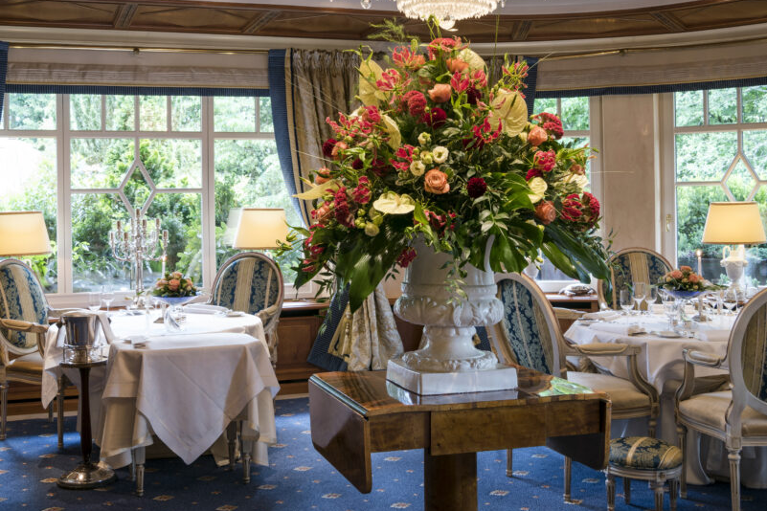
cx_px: 355
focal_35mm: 45
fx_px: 959
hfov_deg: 43.6
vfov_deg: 29.8
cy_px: 193
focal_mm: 35
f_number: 13
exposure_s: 1/1.25
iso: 160
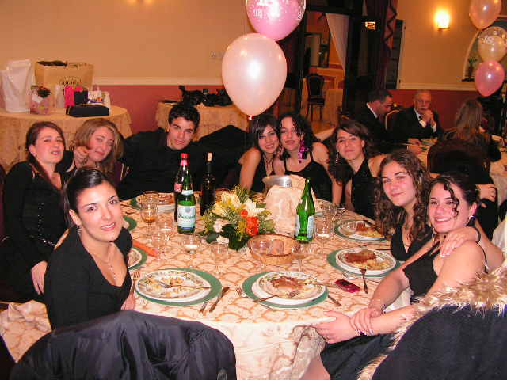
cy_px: 190
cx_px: 254
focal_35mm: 36
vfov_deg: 39.7
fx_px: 527
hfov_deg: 51.4
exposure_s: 1/40
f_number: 3.2
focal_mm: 6
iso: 200
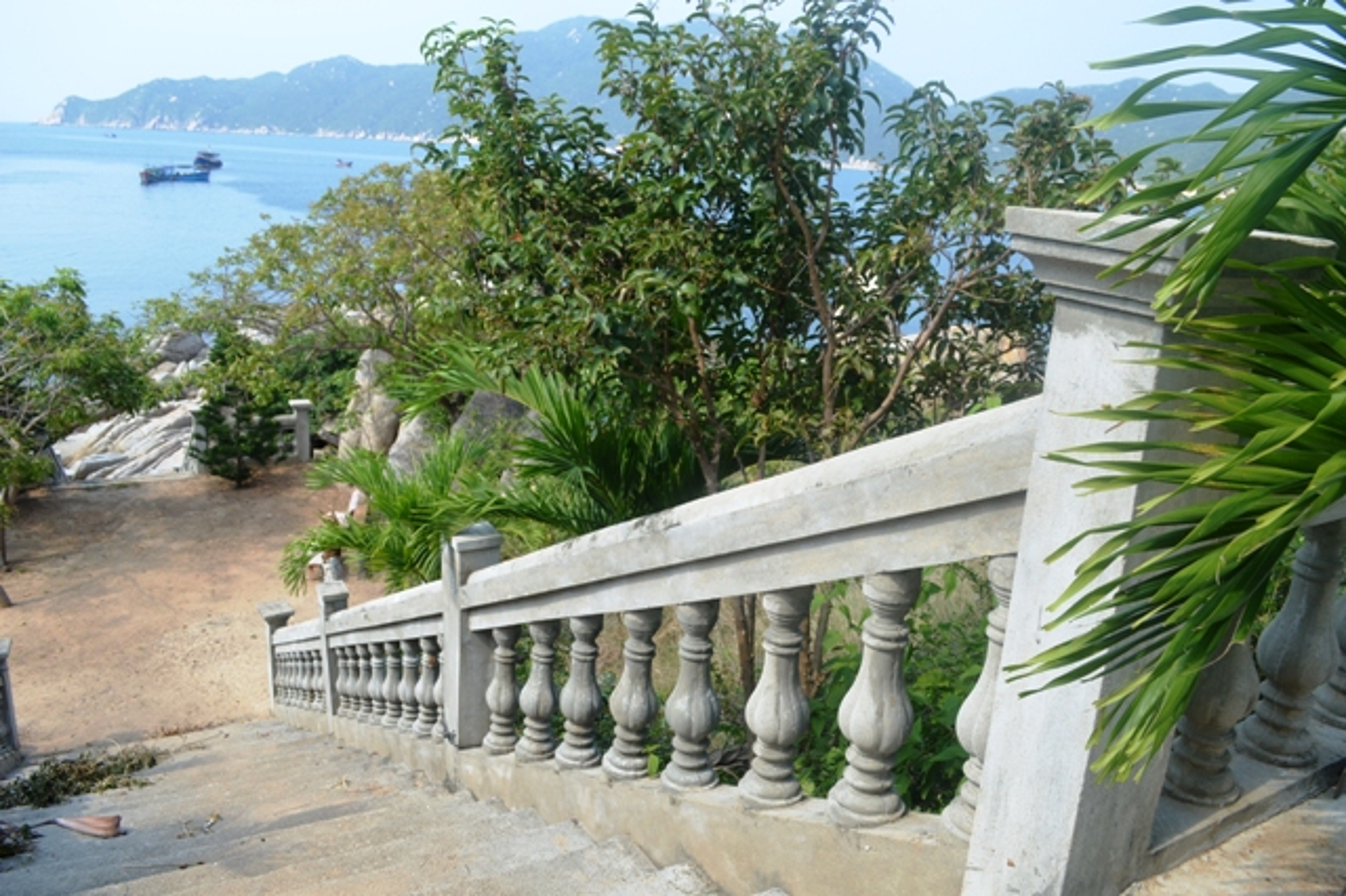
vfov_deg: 47.9
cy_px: 448
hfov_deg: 67.4
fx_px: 1009
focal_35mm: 27
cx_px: 673
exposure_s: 1/200
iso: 100
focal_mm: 18
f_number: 7.1
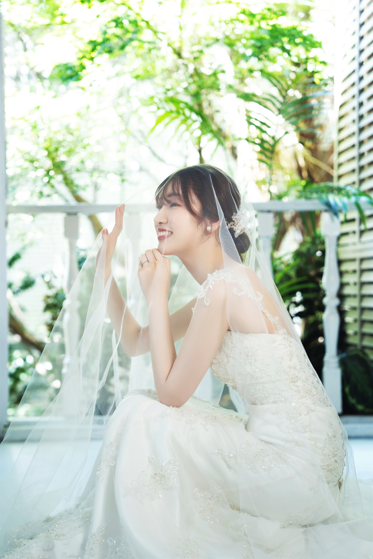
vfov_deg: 28.8
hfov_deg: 19.5
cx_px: 186
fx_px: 1088
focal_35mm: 70
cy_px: 280
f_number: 2.8
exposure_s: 1/50
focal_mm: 70
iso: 640
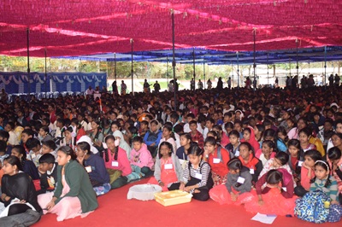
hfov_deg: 45.0
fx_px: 413
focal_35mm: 44
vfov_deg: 30.8
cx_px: 171
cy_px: 114
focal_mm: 29
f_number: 4.5
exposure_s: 1/100
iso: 800
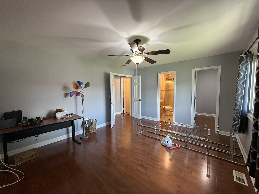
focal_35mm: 14
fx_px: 105
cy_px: 97
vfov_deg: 85.7
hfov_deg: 102.1
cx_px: 130
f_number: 2.2
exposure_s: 1/60
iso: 200
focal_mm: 2.22
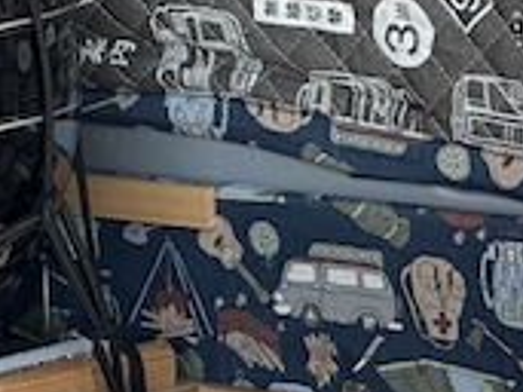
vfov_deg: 4.6
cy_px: 355
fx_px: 4907
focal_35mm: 325
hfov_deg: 6.1
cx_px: -80
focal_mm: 9
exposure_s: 1/99
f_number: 2.8
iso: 64
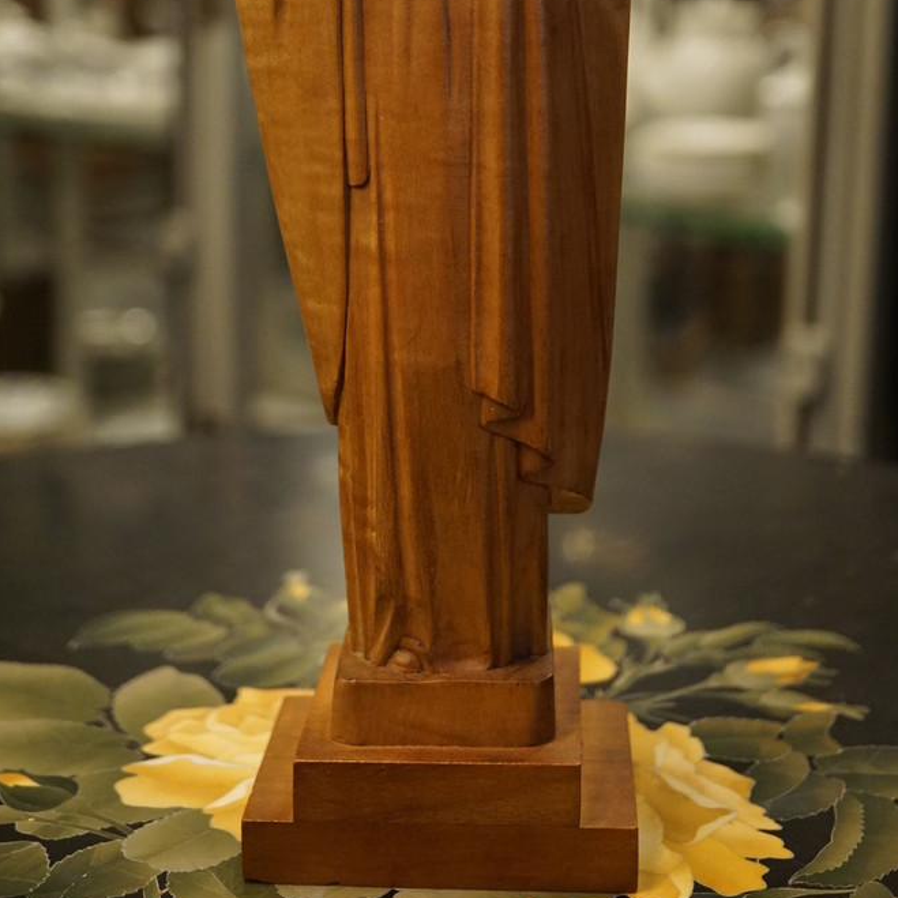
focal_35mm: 58
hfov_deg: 29.6
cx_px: 449
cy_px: 247
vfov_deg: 29.2
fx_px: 1702
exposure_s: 1/60
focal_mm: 30
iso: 2000
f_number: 3.5
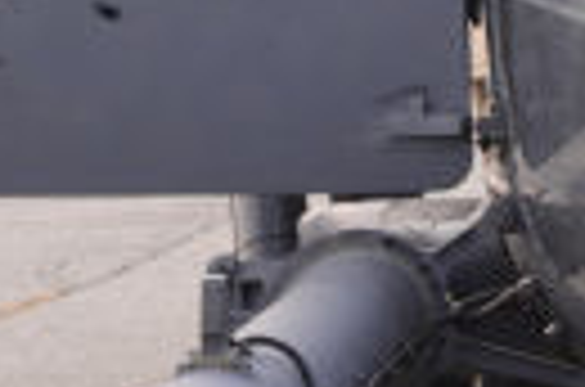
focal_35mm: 567
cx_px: 1300
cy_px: -376
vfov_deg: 2.4
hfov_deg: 3.6
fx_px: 9191
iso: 800
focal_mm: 105
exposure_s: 1/60
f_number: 20
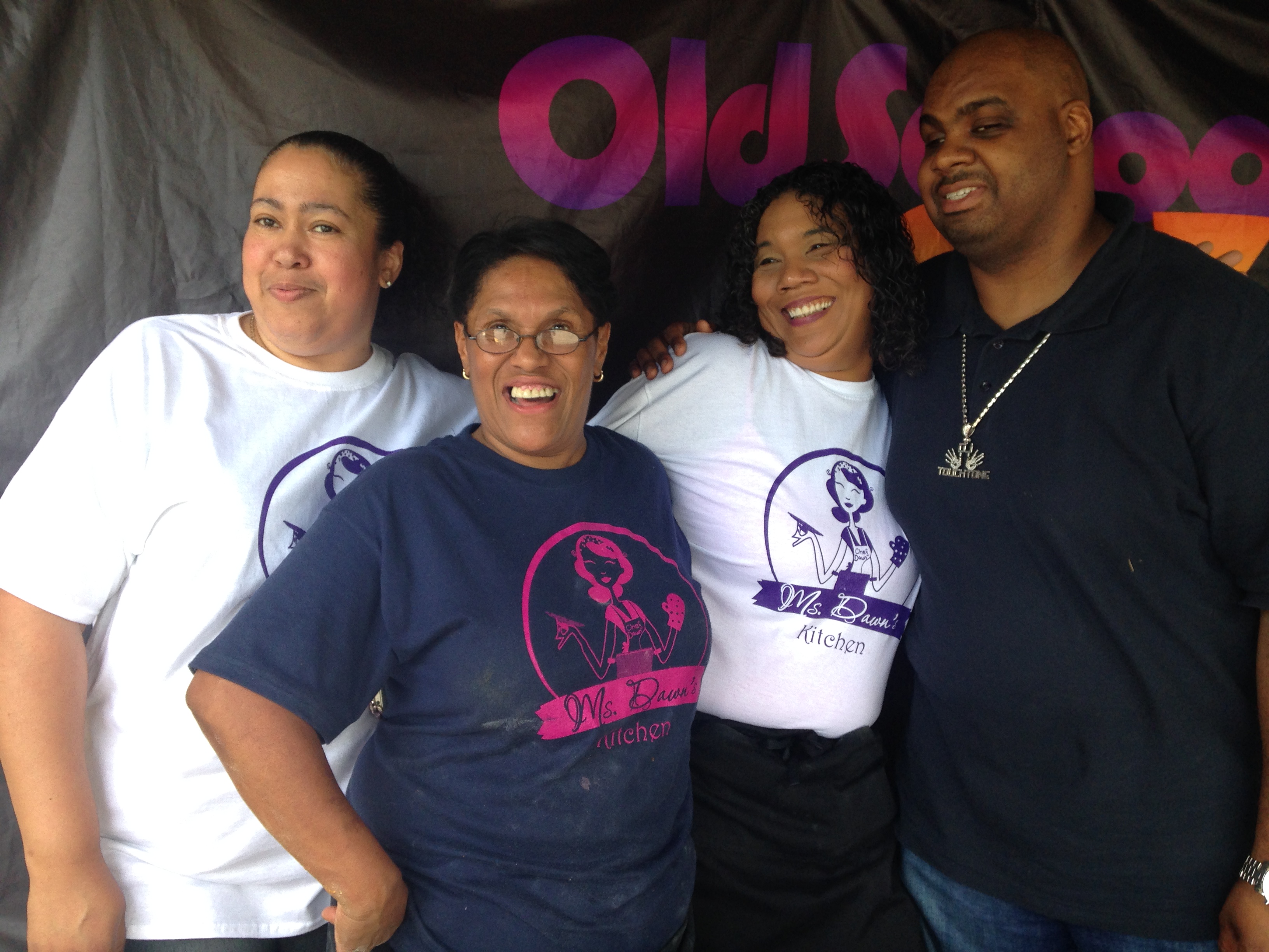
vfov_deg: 42.9
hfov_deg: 55.4
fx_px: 1210
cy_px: 476
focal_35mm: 33
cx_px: 634
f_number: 2.4
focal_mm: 4.12
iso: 80
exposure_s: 1/120
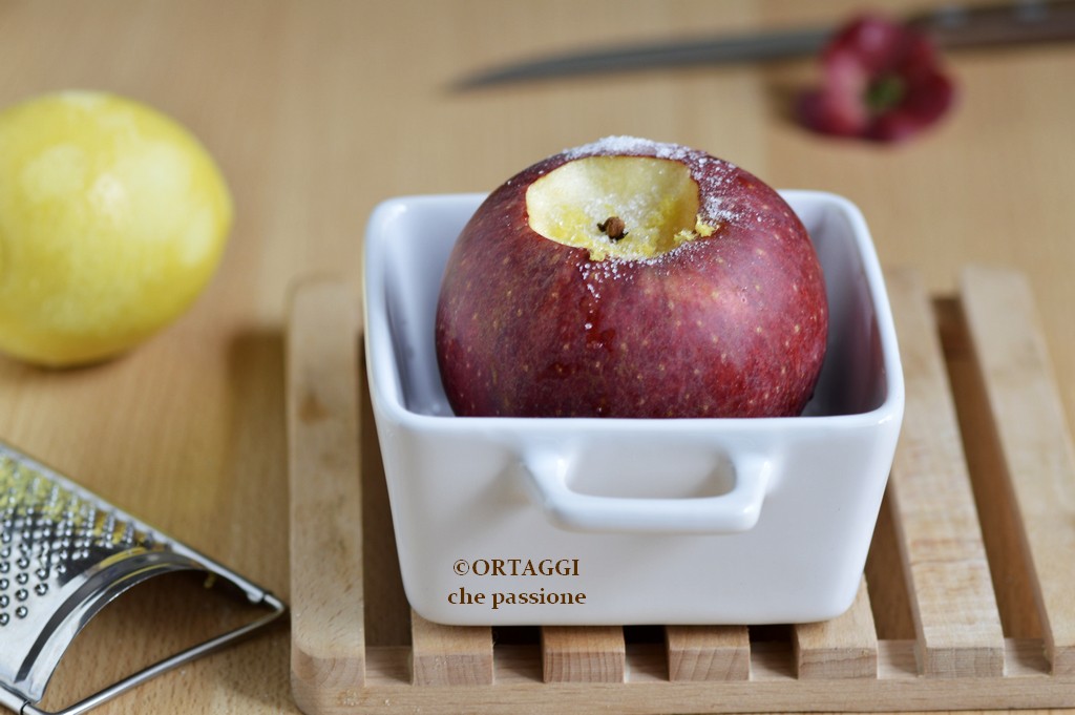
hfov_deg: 13.1
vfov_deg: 8.7
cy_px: 358
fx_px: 4699
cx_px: 538
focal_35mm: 158
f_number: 5.6
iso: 100
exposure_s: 1/10
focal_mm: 105
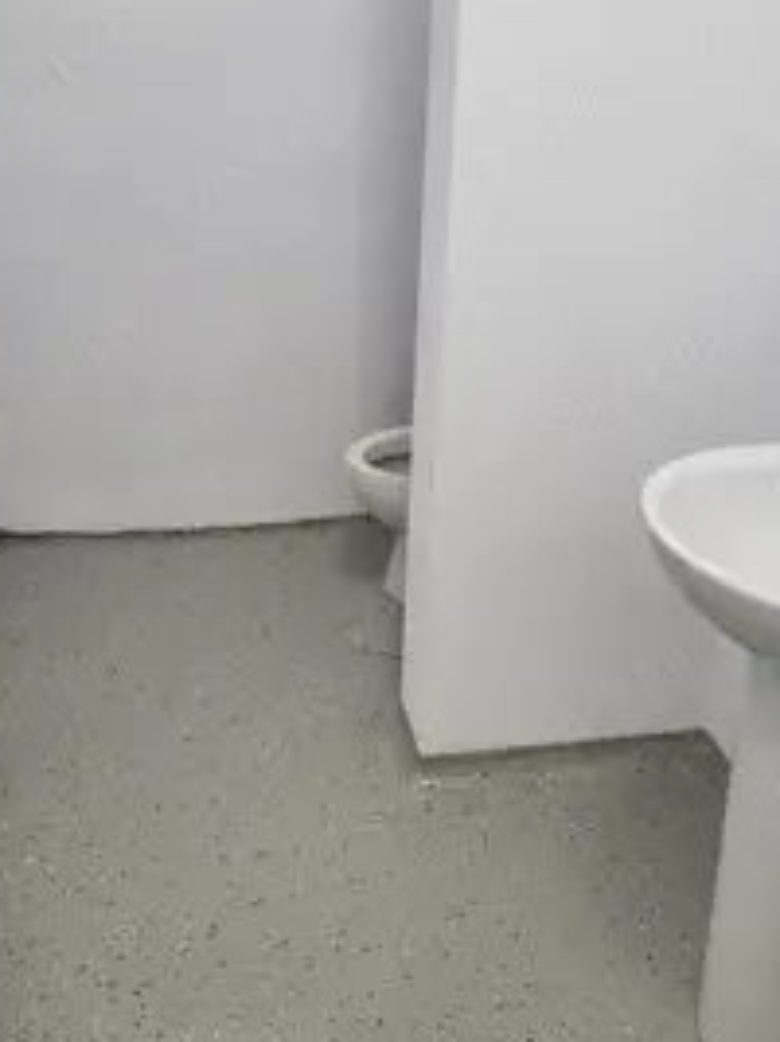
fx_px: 1173
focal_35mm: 39
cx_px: 406
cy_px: 461
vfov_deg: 47.8
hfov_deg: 36.8
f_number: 1.8
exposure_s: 1/100
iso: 200
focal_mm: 5.4
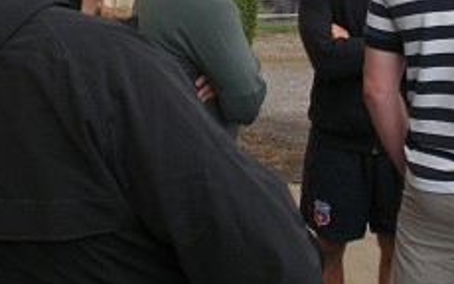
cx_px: 290
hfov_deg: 24.5
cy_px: 34
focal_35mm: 84
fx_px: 1040
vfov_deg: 15.4
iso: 159
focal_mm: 6.3
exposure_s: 1/67
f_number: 3.1
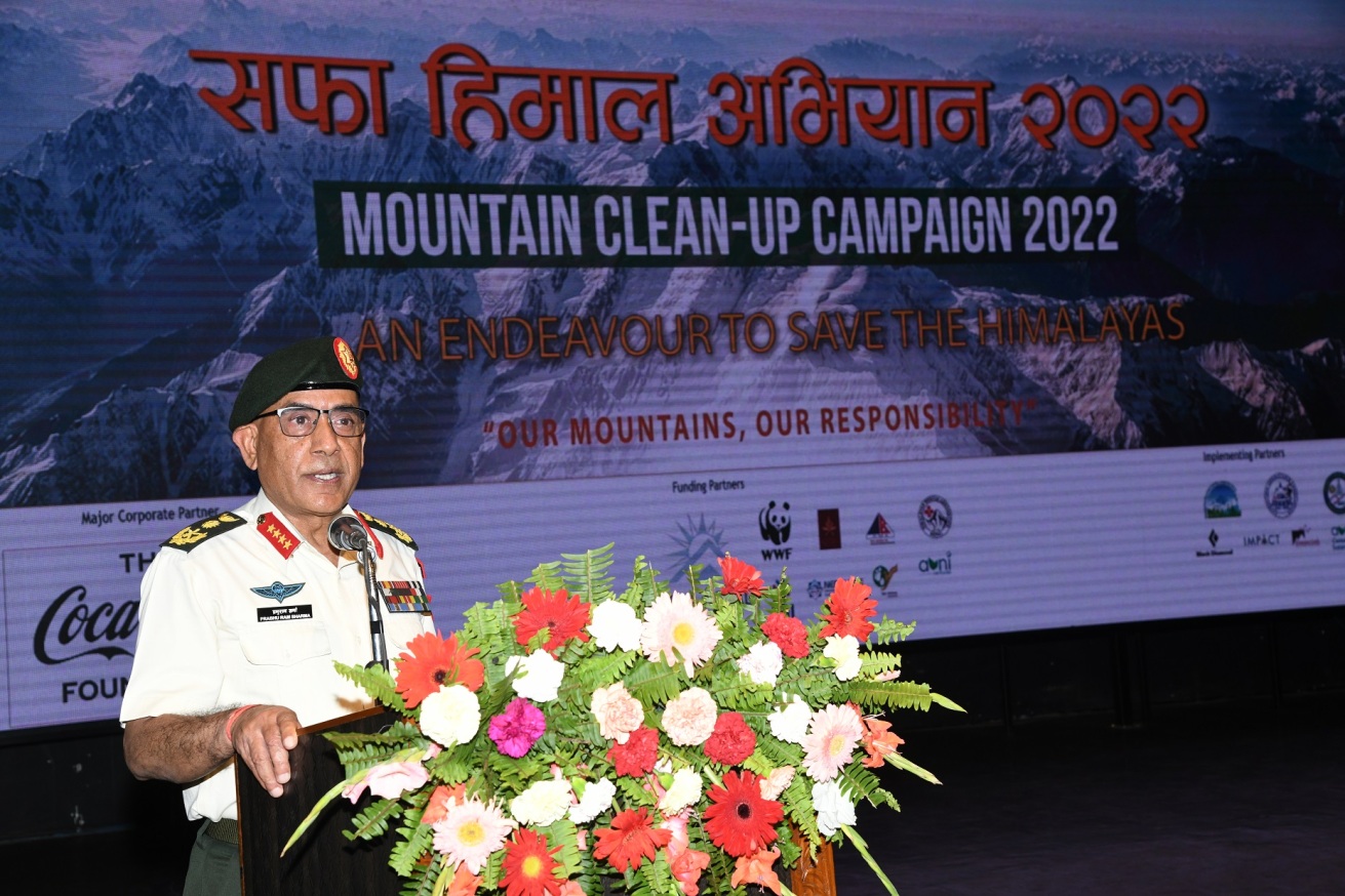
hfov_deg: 36.2
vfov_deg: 24.6
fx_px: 2055
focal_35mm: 55
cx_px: 672
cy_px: 448
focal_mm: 55
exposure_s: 1/125
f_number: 8
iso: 1000
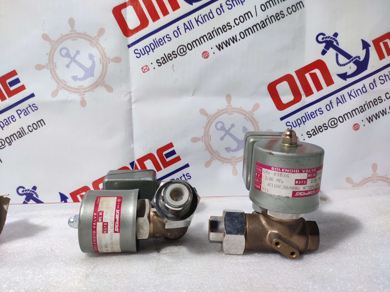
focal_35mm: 25
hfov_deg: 69.4
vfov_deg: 54.9
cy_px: 146
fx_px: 282
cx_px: 195
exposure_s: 1/33
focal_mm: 4.74
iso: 695
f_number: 1.79
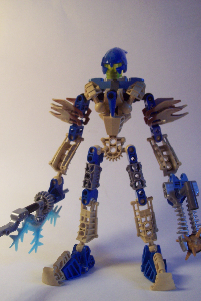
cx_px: 107
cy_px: 152
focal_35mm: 41
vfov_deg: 47.4
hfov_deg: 32.6
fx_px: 343
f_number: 3.4
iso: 200
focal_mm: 8
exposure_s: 1/30
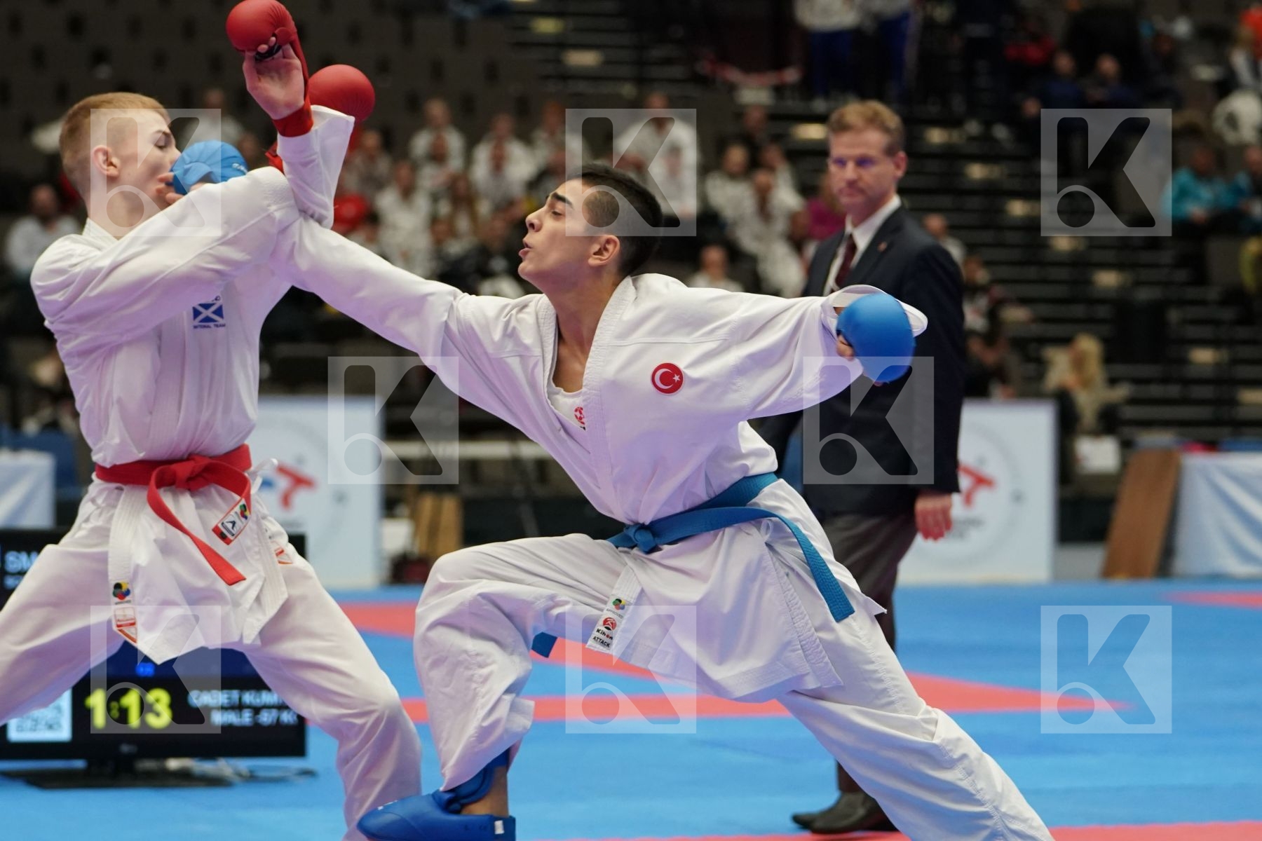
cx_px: 631
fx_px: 4522
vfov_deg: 10.6
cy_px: 420
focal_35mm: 129
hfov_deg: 15.9
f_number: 2.8
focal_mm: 86
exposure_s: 1/1000
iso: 2500
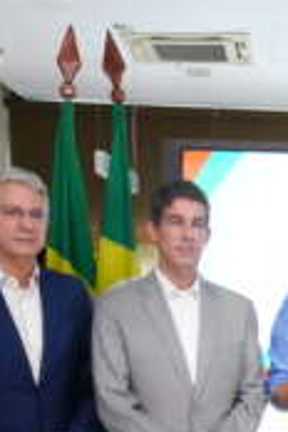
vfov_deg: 23.4
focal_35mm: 83
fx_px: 996
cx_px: 380
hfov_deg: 15.6
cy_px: 441
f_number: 7.1
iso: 8000
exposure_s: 1/160
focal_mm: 24
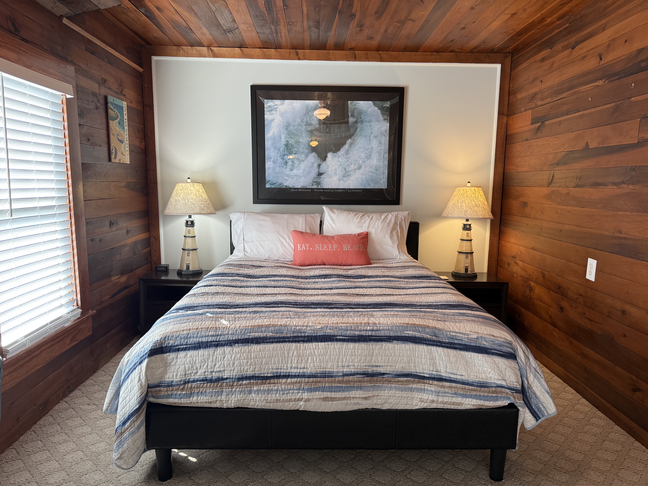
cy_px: 243
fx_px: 449
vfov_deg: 56.8
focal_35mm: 24
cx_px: 324
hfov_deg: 71.6
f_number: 1.78
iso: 160
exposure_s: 1/121
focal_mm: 6.76
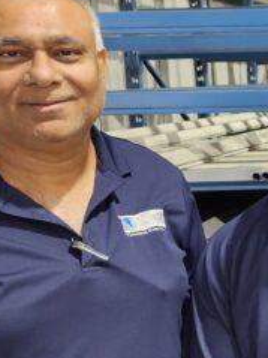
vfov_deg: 26.3
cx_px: 488
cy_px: 177
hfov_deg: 16.5
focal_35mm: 74
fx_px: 765
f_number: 1.8
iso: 320
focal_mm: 5.54
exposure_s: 1/120
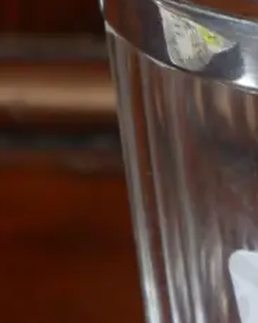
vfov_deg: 5.3
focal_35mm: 363
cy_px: 87
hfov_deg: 4.2
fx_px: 3462
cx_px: 381
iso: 1600
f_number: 5.6
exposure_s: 1/100
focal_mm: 42
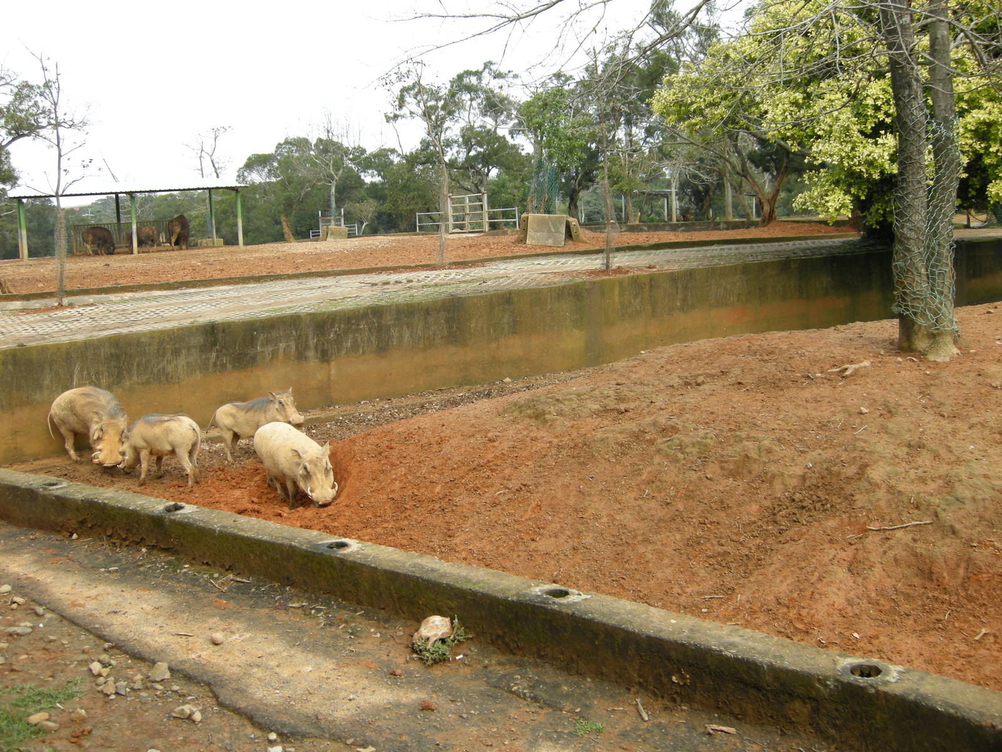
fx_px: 1013
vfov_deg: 40.7
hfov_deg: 52.6
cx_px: 501
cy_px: 376
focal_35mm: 35
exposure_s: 1/182
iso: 64
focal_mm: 7.5
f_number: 3.8
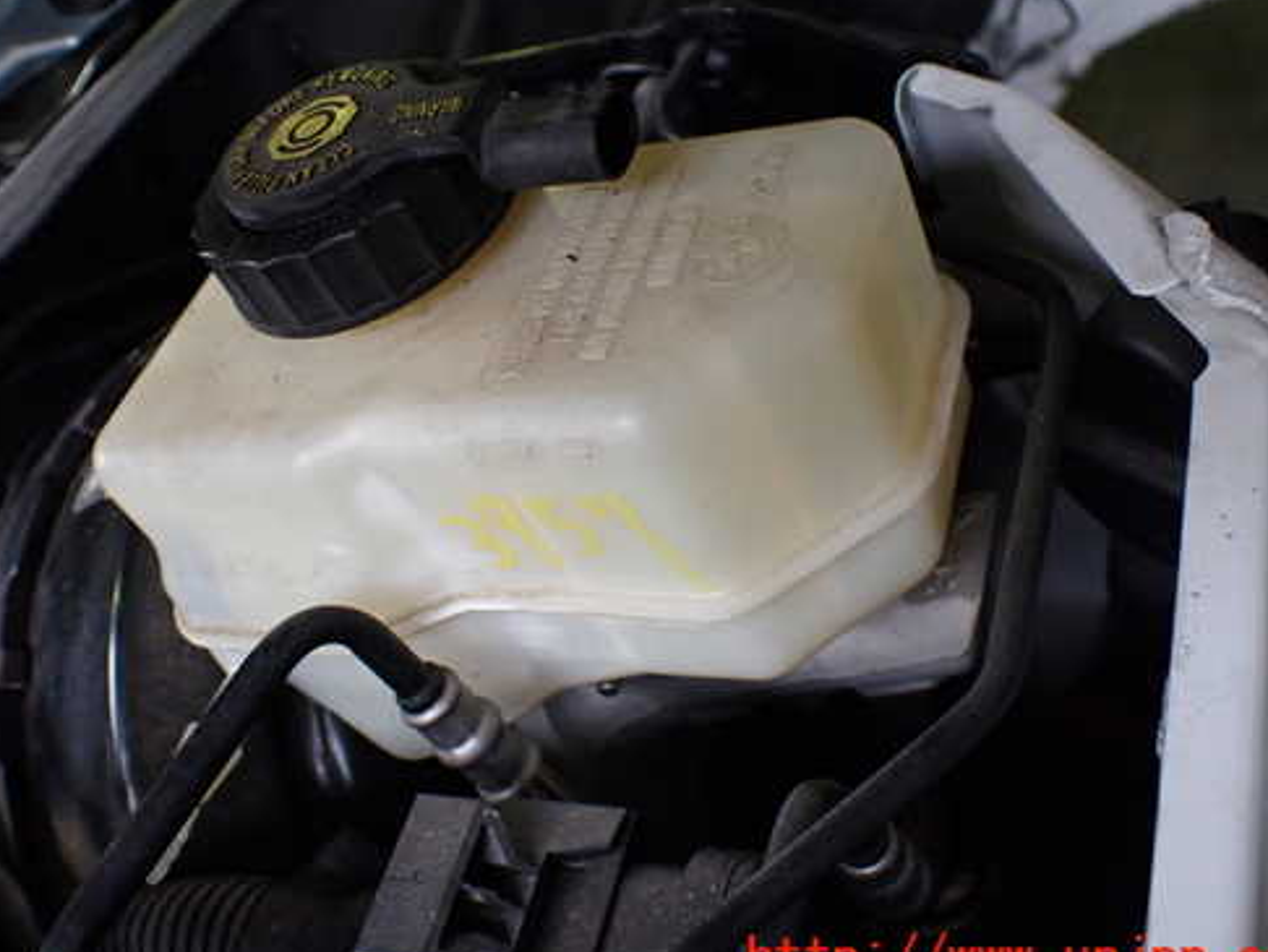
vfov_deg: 38.6
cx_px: 553
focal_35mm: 37
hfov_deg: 50.0
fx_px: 1356
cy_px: 407
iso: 250
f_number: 2.3
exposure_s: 1/125
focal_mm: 5.4
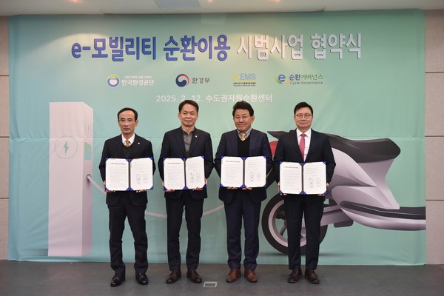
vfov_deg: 35.1
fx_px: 469
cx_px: 222
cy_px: 148
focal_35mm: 38
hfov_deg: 50.7
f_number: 3.5
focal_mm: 38
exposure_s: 1/200
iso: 1600
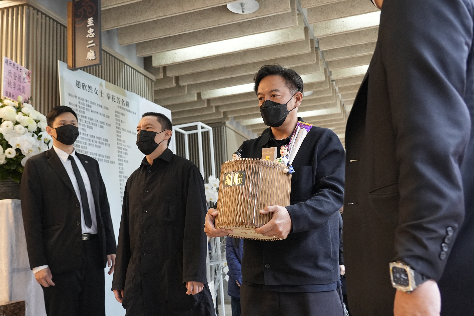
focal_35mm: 36
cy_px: 158
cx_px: 237
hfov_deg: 53.1
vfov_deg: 36.9
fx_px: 474
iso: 2500
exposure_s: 1/200
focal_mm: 24
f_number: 4
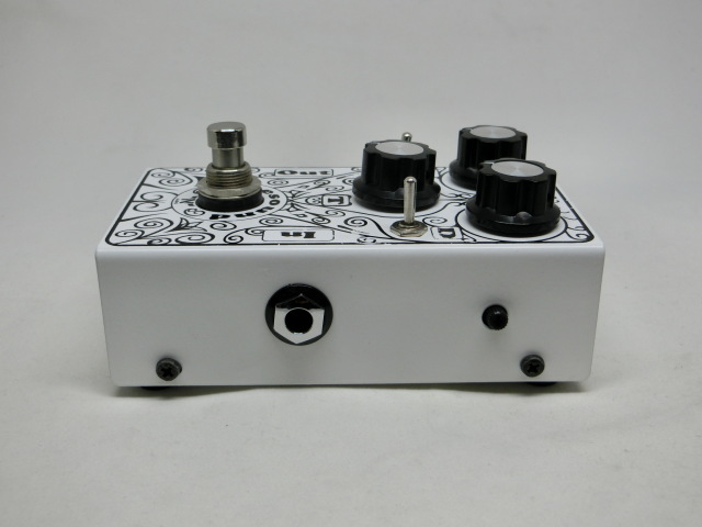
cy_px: 264
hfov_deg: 42.1
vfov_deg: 32.2
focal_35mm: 45
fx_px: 913
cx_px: 351
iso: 100
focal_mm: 8
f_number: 4.4
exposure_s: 1/125
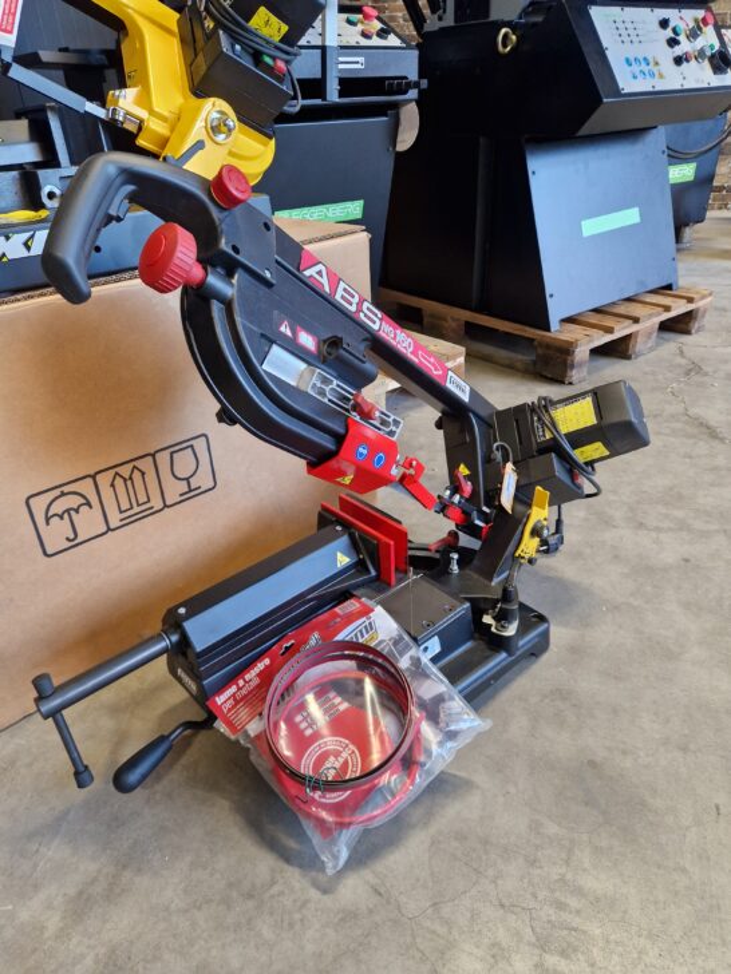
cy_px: 487
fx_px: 648
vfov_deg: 73.9
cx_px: 366
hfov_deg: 58.9
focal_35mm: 23
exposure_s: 1/100
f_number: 1.8
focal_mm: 5.4
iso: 320
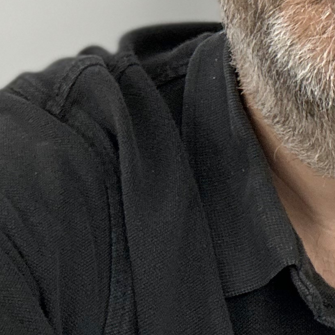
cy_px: -204
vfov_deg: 15.7
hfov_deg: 16.9
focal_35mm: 100
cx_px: 355
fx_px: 1095
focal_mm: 2.69
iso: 100
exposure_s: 1/50
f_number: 1.9
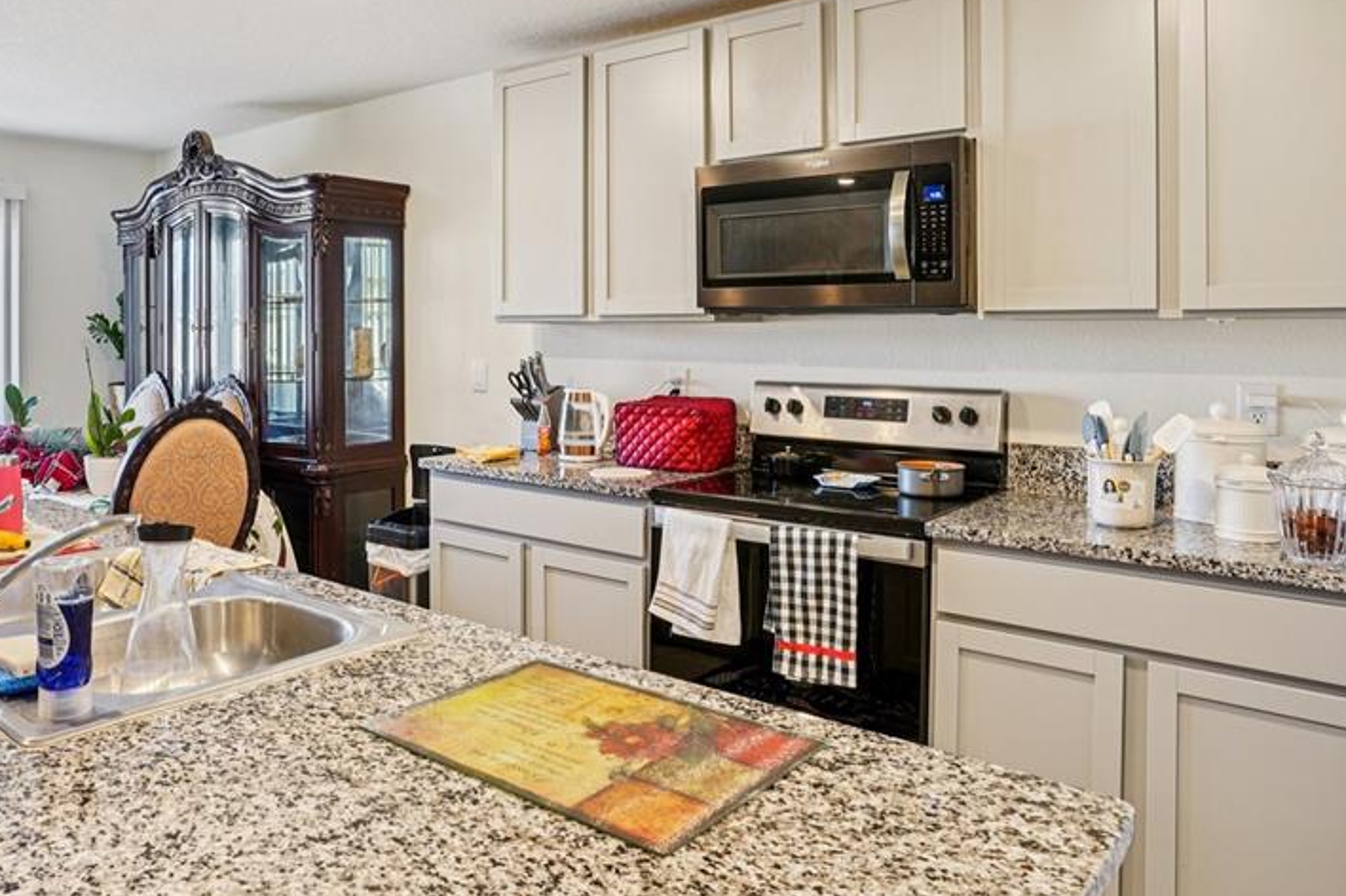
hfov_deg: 68.3
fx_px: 972
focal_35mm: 26
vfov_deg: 49.1
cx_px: 505
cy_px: 345
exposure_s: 1/2
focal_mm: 18
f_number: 9
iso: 100
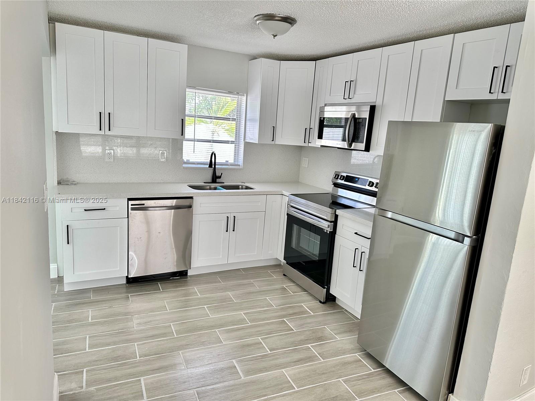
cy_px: 200
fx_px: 371
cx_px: 268
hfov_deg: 71.6
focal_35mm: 24
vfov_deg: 56.8
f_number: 1.78
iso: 160
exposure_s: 1/121
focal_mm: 6.86
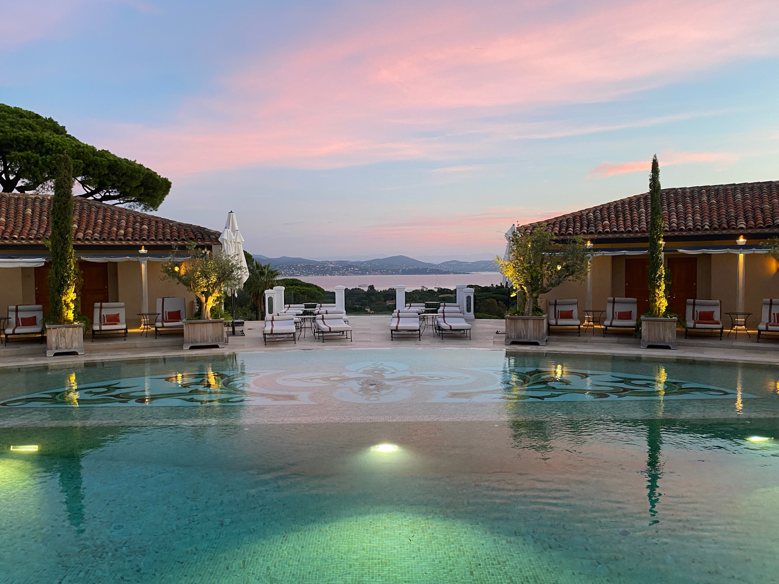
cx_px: 390
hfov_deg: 67.3
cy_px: 292
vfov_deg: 53.1
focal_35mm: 26
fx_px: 585
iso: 125
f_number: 1.8
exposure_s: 1/50
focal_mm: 4.25
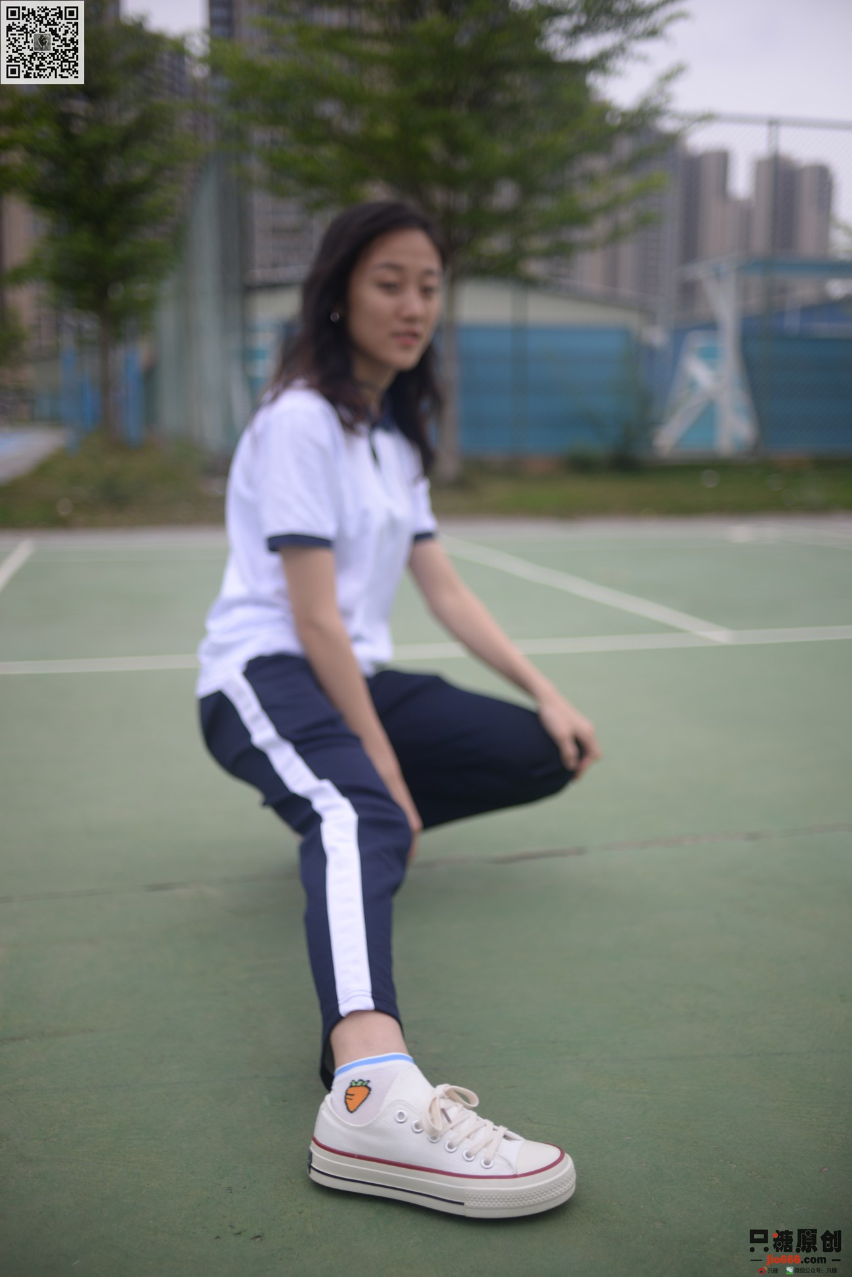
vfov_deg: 54.4
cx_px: 426
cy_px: 638
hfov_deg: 37.9
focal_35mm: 35
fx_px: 1241
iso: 125
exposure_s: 1/500
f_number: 2
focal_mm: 35
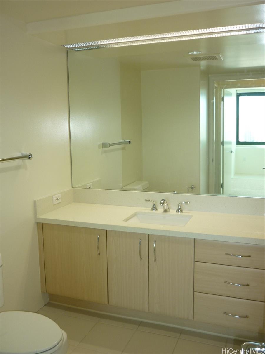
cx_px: 132
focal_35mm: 33
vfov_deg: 55.4
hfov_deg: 42.9
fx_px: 337
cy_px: 177
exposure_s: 1/30
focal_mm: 5.5
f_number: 2.8
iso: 100
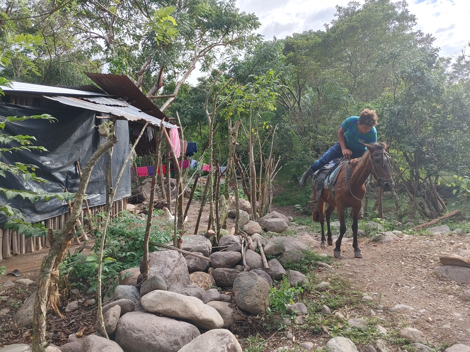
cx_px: 235
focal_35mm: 26
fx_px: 353
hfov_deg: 67.3
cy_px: 176
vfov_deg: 53.1
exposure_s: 1/426
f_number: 1.8
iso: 50
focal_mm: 4.81
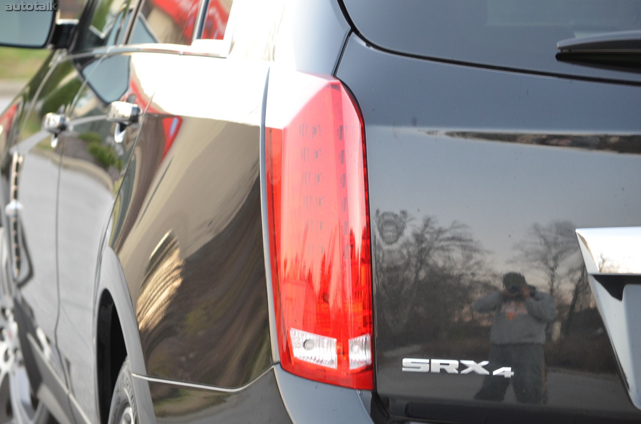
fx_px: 2799
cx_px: 320
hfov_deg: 13.1
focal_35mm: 158
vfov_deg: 8.7
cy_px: 212
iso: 800
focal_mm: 105
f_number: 7.1
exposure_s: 1/15
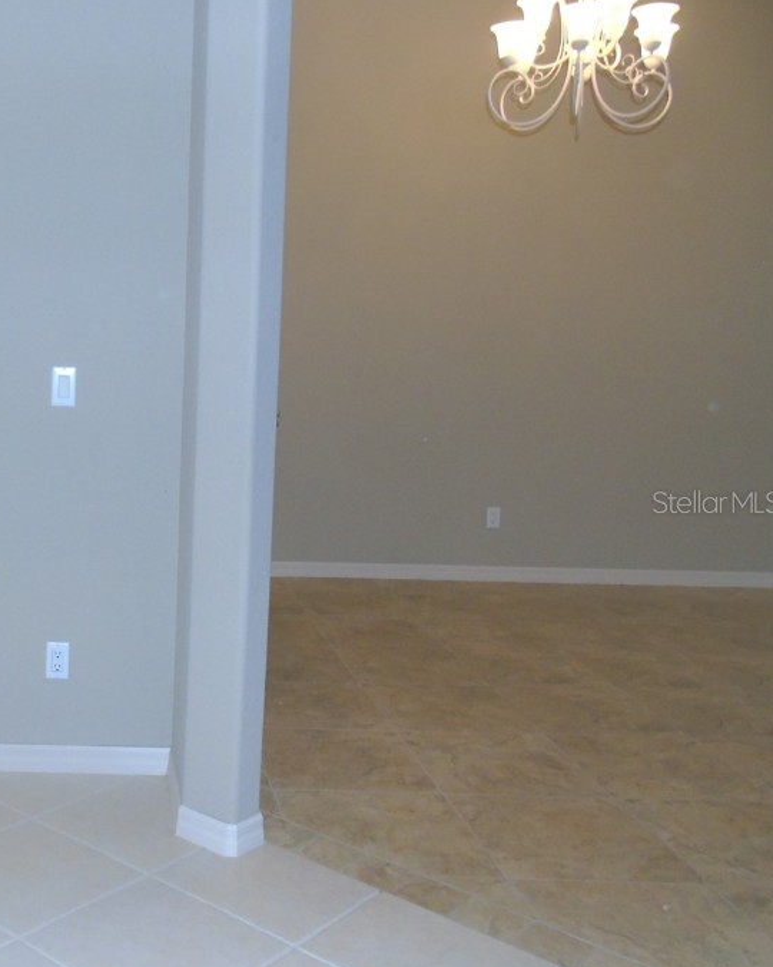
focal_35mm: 37
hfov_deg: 37.1
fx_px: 1058
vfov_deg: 49.1
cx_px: 54
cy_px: 501
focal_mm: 4.4
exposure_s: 1/30
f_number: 3.4
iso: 200
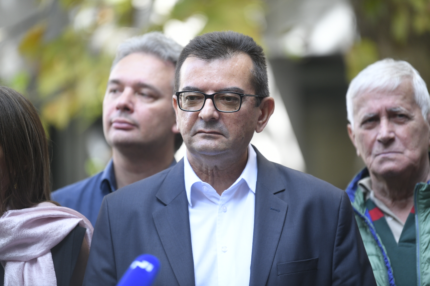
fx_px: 2389
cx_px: 215
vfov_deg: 6.9
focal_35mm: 200
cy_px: 143
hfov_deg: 10.3
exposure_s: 1/640
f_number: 2.8
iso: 1000
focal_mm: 200
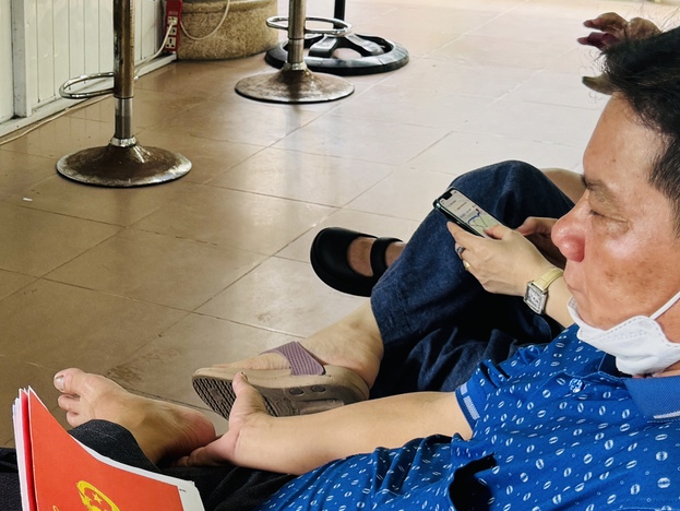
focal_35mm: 77
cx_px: -26
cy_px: 203
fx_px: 1513
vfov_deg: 19.1
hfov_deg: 24.0
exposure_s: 1/121
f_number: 1.78
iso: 125
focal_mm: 6.76
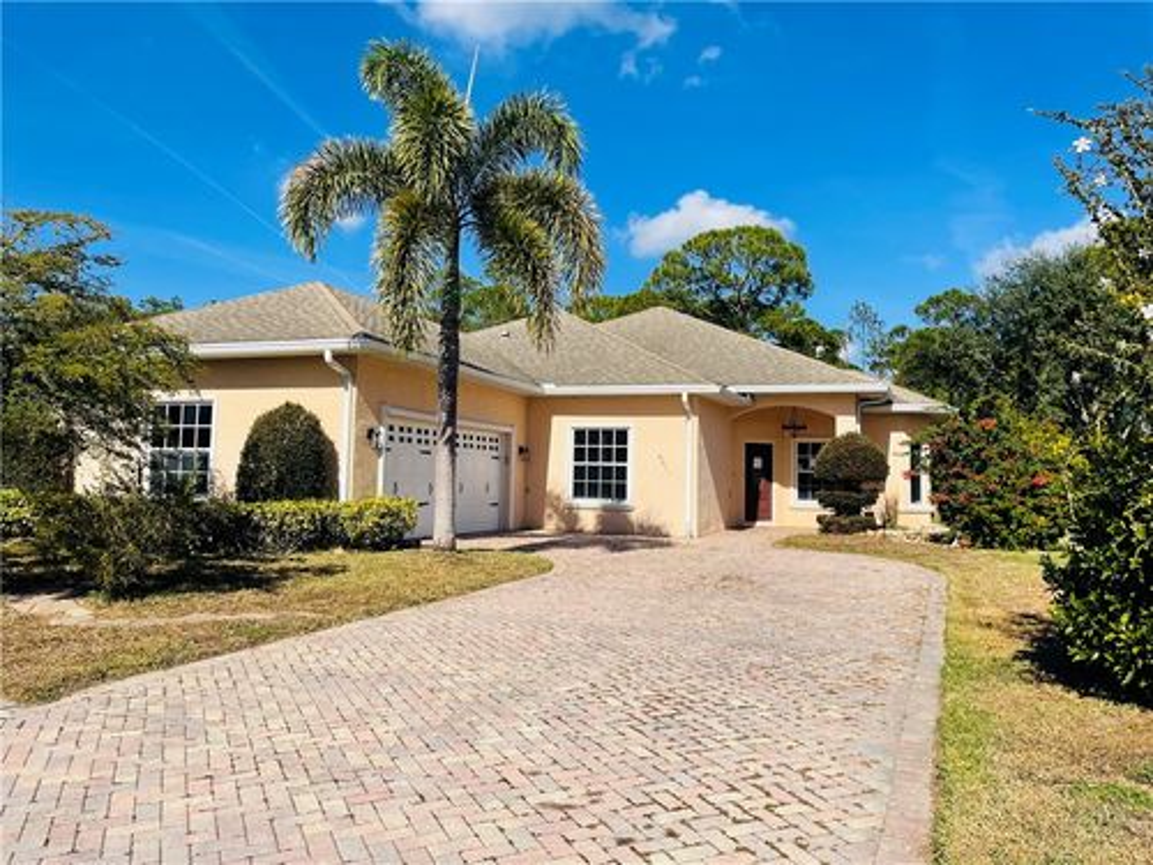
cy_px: 432
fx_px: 866
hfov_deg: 67.3
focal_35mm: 26
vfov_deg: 53.1
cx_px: 576
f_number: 1.6
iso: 32
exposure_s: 1/4831
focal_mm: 4.2
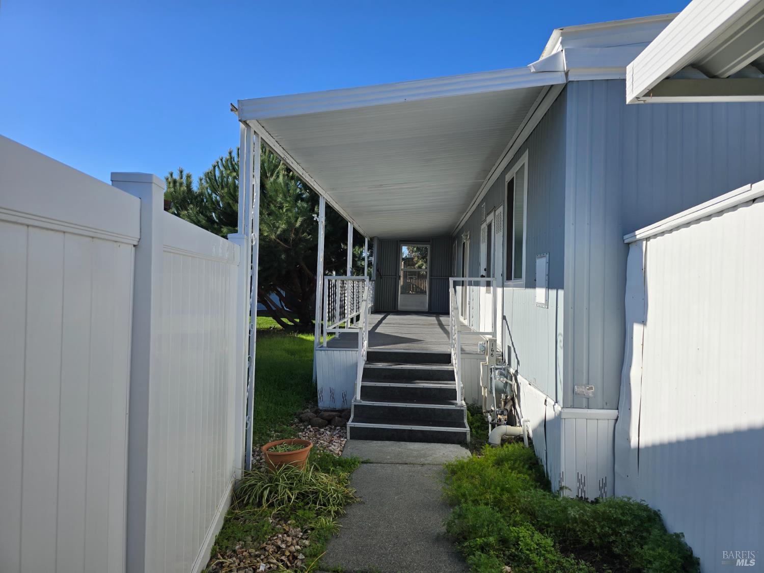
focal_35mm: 23
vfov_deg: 58.9
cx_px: 382
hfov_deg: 73.9
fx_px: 508
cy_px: 286
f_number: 1.7
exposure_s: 1/1252
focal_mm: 6.3
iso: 12
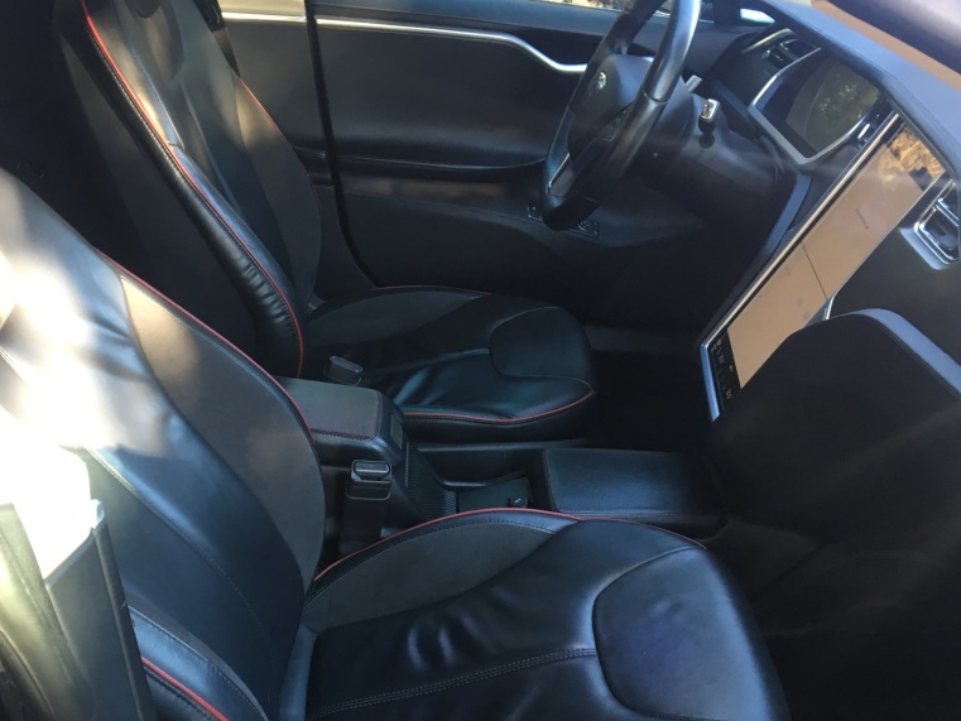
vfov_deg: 36.5
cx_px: 415
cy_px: 476
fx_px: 1083
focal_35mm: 39
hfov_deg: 47.7
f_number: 2.2
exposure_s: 1/33
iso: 80
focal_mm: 4.15
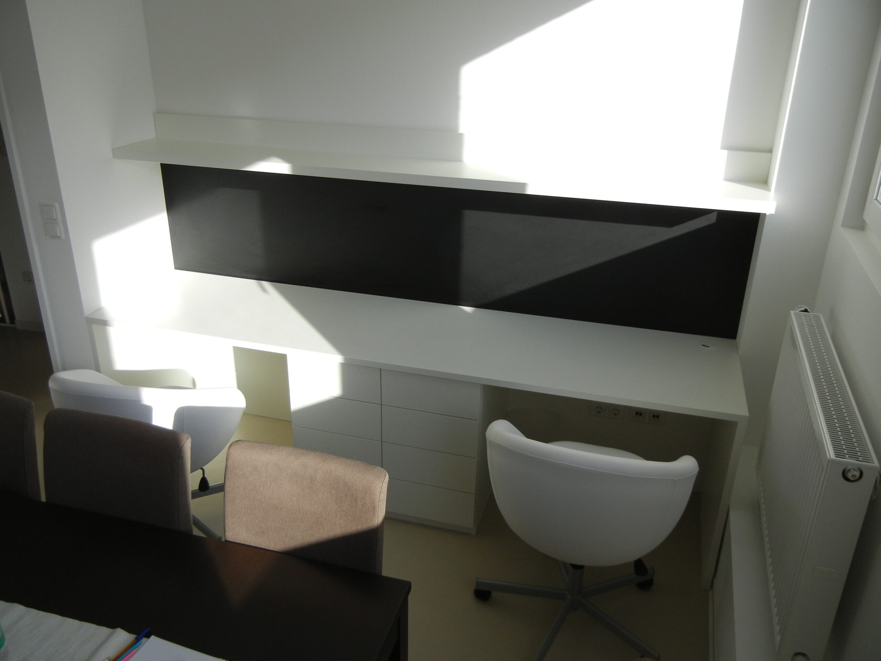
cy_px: 330
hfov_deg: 60.0
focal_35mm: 30
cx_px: 440
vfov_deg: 46.8
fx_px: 764
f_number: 3.5
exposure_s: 1/559
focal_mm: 5.4
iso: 160
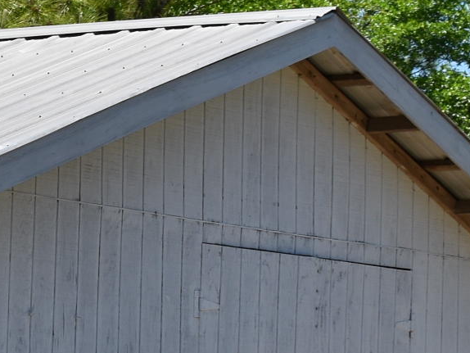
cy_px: 346
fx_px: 3172
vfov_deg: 6.4
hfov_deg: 8.2
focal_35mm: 234
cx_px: -392
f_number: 9
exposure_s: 1/320
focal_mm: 31
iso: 100
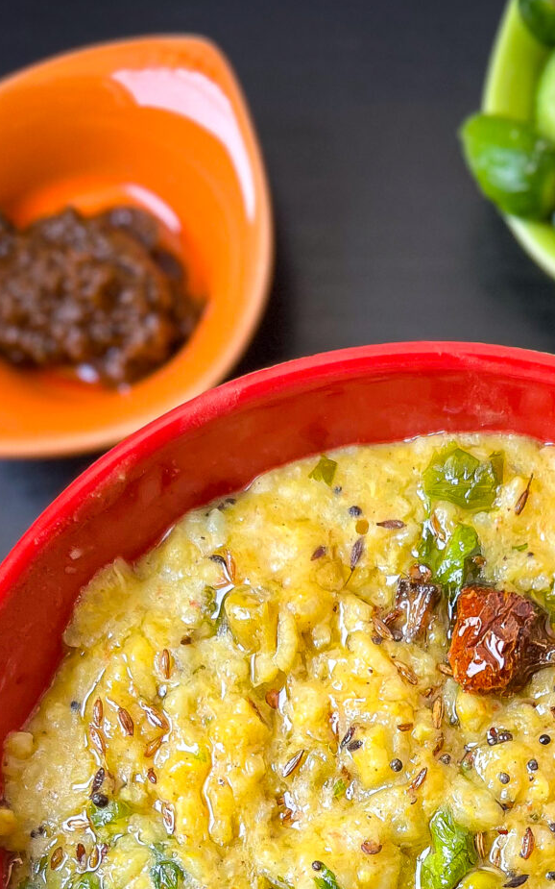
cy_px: 882
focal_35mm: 61
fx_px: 1476
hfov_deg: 21.1
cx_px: 432
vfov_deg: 31.1
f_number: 1.5
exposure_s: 1/120
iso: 80
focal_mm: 5.7
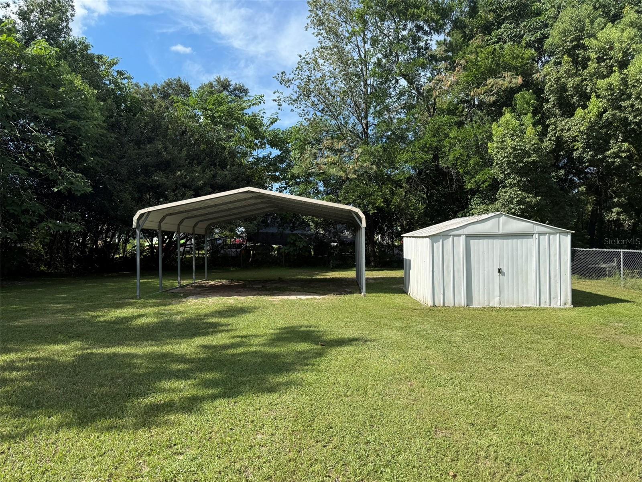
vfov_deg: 56.8
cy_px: 241
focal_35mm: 24
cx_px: 321
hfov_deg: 71.6
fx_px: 445
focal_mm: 6.76
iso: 80
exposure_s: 1/2907
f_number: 1.78
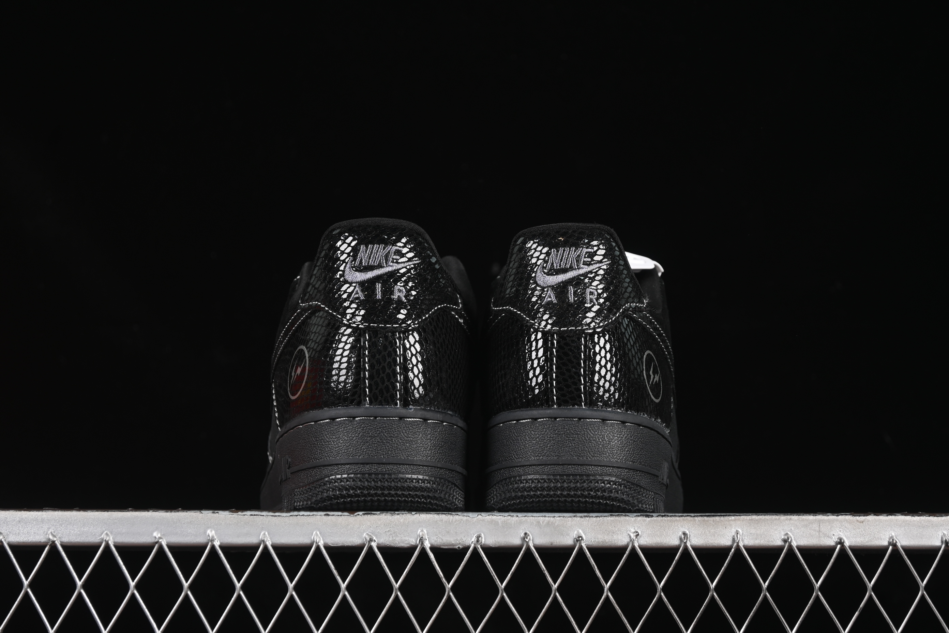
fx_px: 1977
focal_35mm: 75
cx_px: 474
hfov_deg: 27.0
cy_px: 316
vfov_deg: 18.2
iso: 160
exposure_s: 1/60
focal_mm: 50
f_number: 6.3
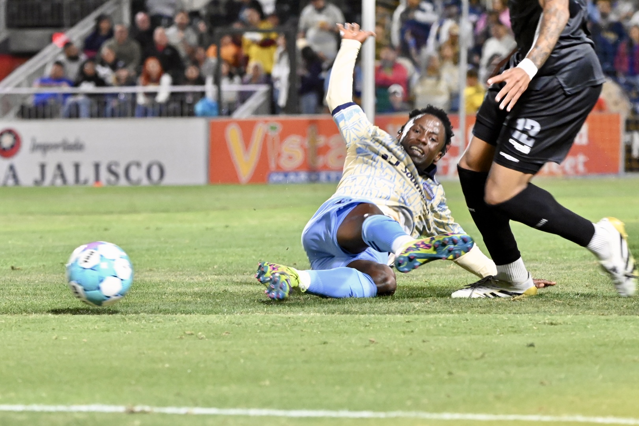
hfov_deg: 6.0
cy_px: 213
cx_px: 320
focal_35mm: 345
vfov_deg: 4.0
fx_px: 6123
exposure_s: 1/500
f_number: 7.1
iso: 12800
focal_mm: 230
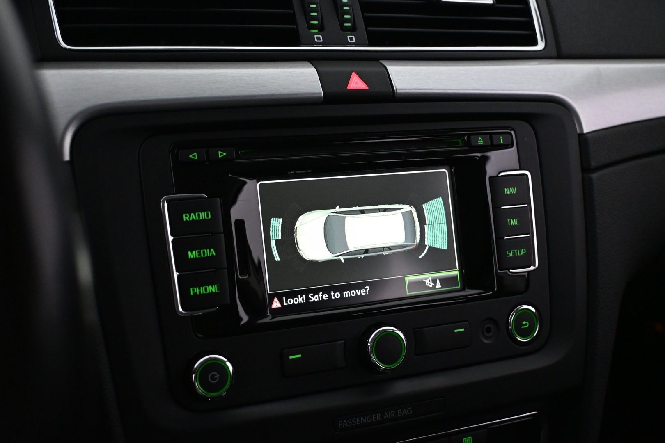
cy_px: 222
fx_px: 776
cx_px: 332
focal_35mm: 42
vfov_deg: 31.9
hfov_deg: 46.4
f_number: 4.5
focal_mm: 28
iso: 3200
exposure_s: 1/80
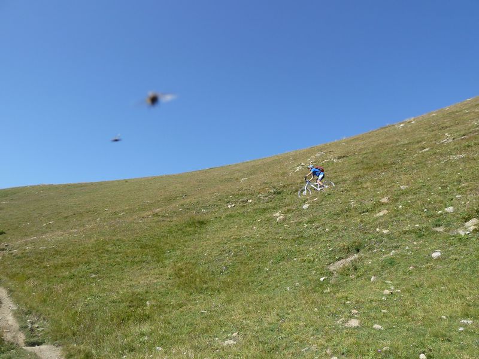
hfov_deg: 69.4
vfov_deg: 54.9
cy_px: 180
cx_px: 240
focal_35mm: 25
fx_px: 346
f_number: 4
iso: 80
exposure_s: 1/400
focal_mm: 4.1
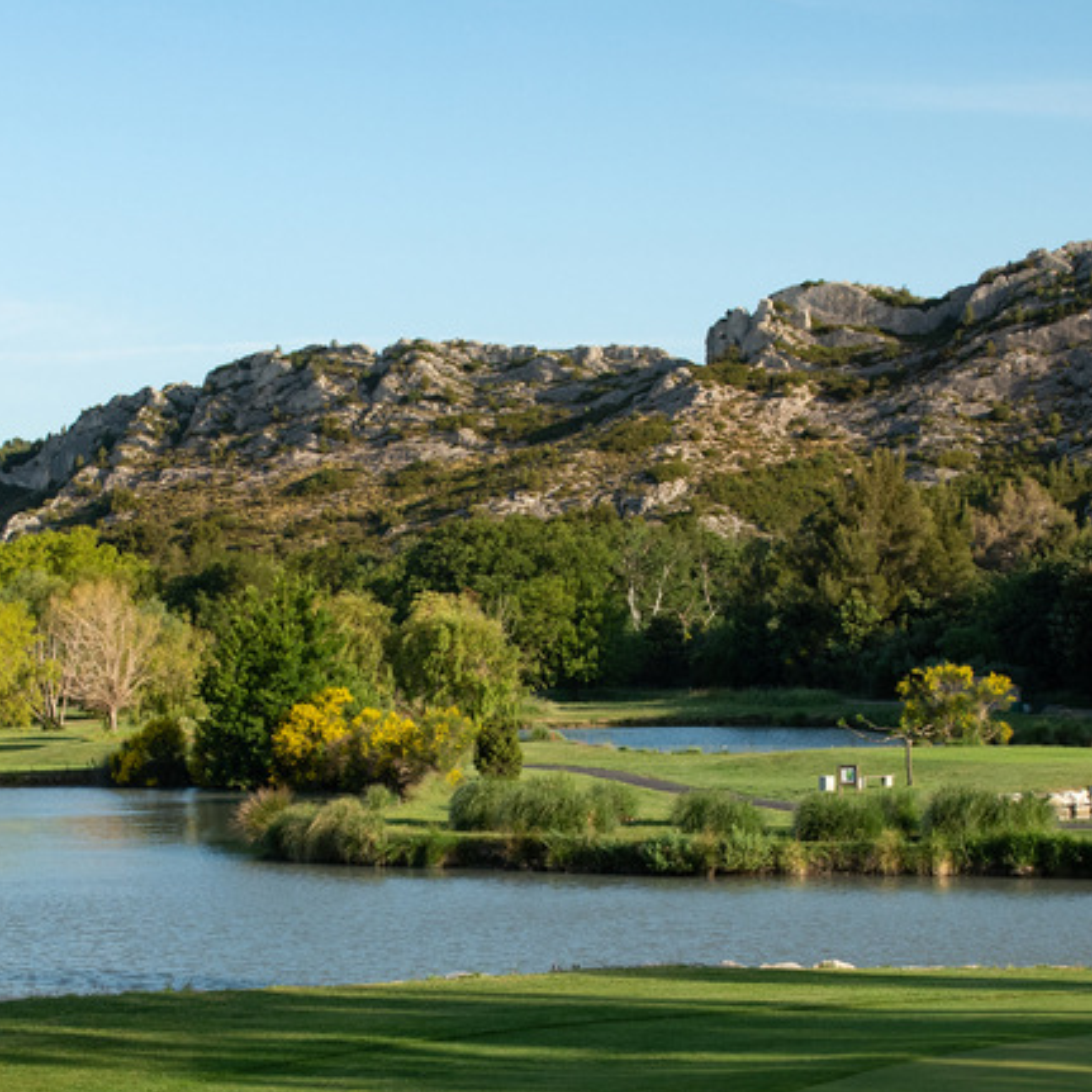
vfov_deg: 20.7
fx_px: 2962
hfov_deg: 20.8
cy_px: 794
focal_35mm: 83
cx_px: 378
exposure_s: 1/400
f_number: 9
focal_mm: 29
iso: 320
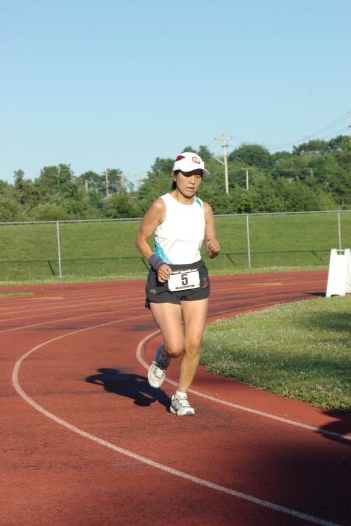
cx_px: 176
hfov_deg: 11.4
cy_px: 263
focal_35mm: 120
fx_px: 1753
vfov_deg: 17.1
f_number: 9.5
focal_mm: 80
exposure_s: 1/250
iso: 200
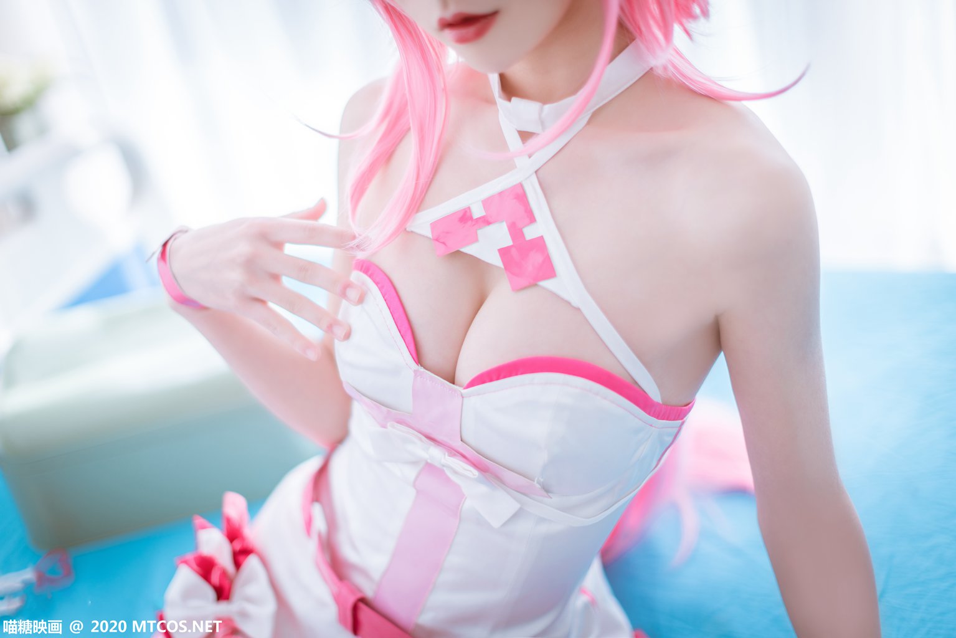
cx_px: 478
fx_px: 1328
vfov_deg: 27.0
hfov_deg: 39.6
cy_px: 319
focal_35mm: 50
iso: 100
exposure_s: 1/1250
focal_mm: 50
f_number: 1.4
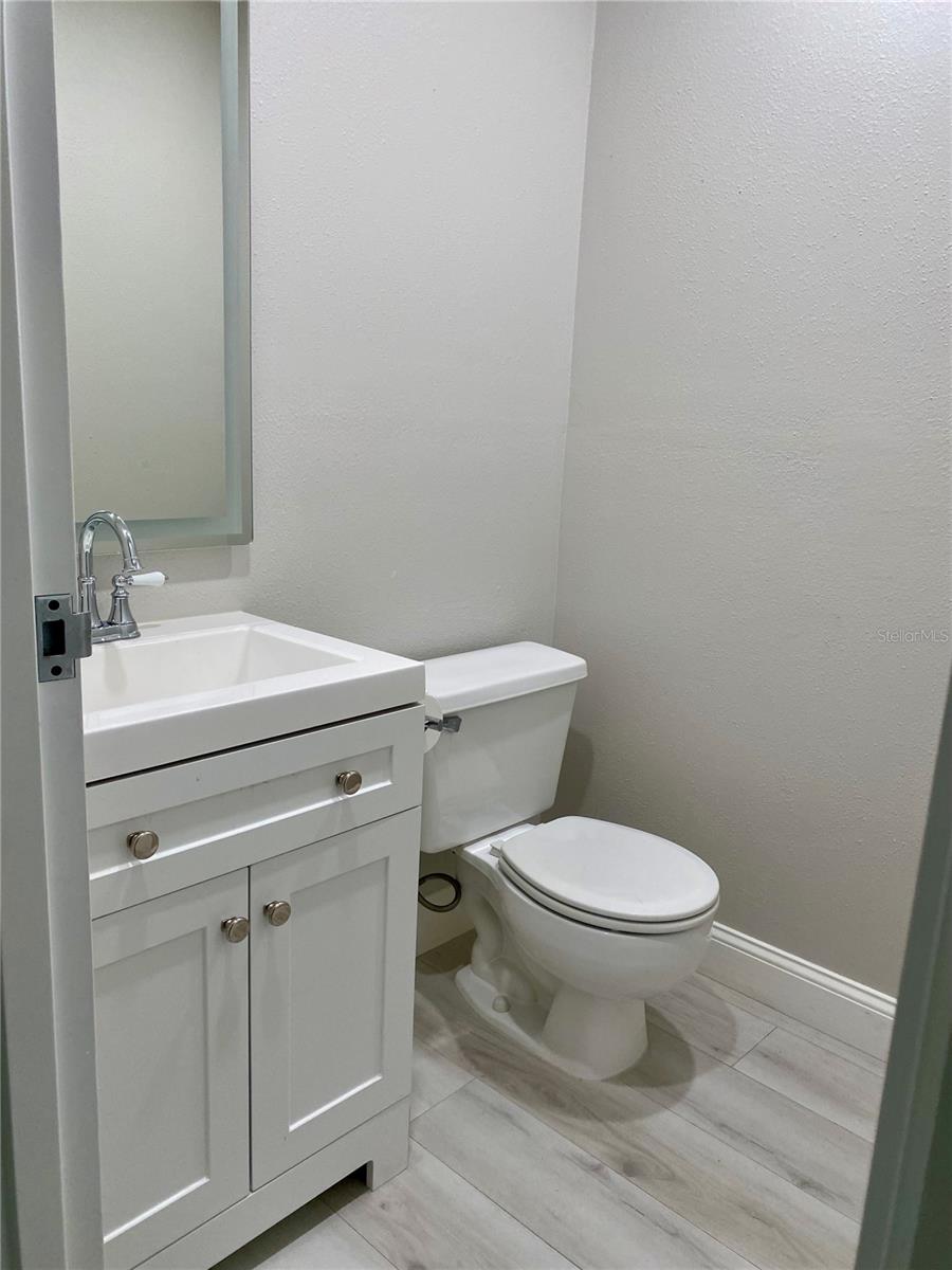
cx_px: 476
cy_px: 635
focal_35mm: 26
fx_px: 953
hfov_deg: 53.1
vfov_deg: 67.3
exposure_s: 1/120
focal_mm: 4.25
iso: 125
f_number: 1.8
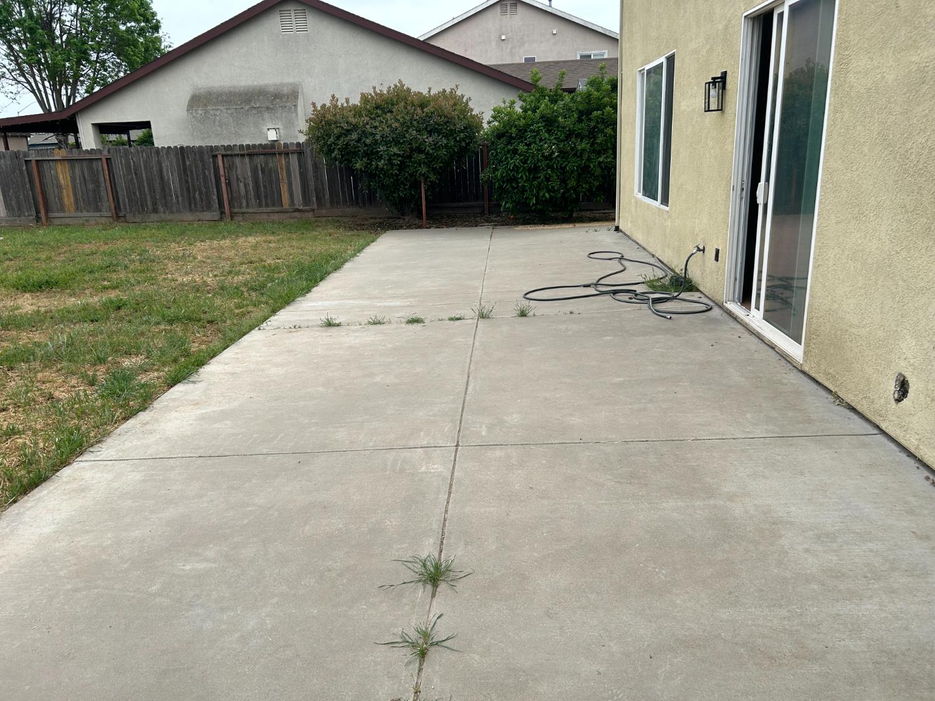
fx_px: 702
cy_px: 350
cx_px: 468
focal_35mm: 26
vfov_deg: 53.1
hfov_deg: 67.3
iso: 50
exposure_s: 1/621
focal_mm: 5.7
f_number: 1.5
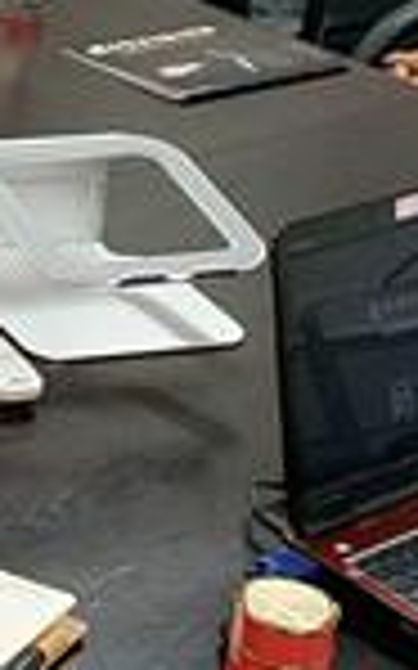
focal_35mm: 137
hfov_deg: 9.3
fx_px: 2500
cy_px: -63
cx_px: -180
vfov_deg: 14.9
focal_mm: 3.94
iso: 400
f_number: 1.9
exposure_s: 1/20
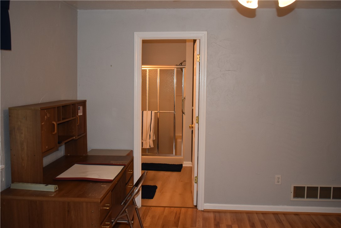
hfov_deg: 51.3
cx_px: 170
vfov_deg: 35.5
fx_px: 355
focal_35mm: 38
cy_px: 114
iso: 800
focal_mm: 25
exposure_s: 1/125
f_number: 4
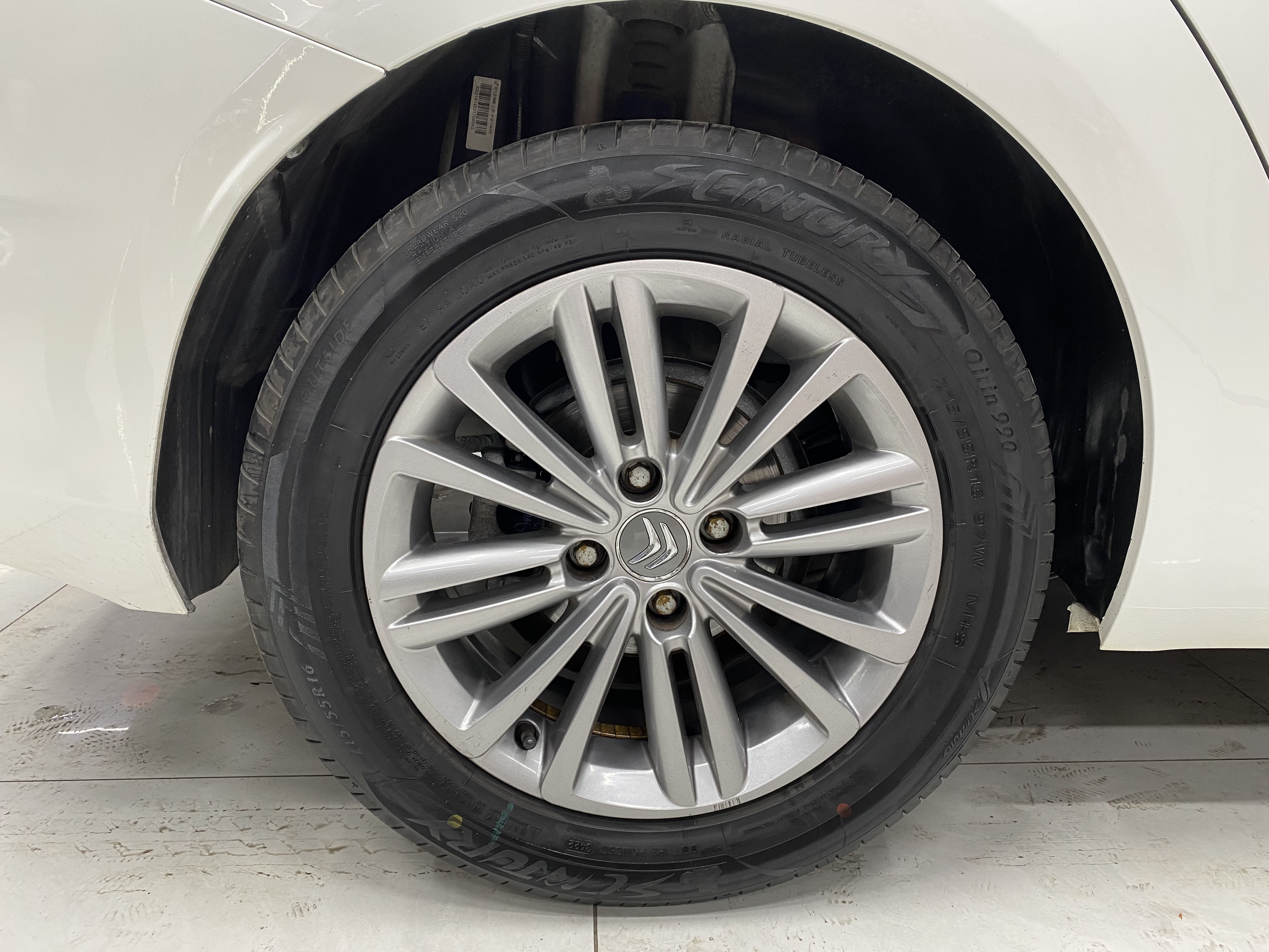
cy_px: 476
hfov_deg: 67.3
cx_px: 634
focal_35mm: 26
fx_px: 953
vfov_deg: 53.1
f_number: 1.8
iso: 80
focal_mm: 4.25
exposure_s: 1/50
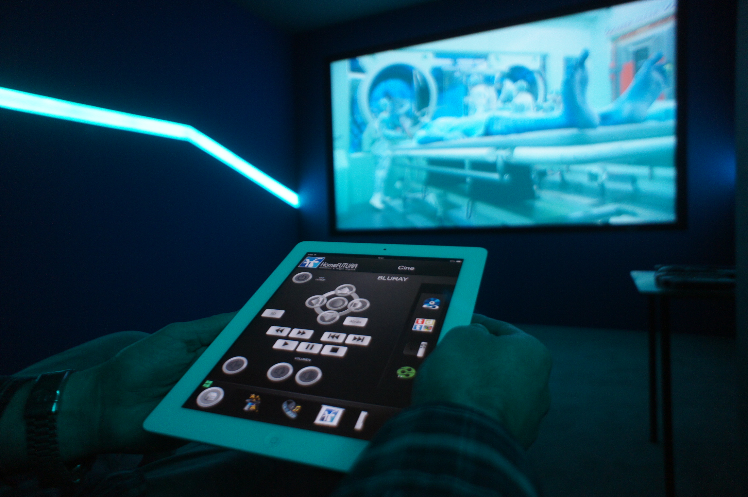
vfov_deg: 53.0
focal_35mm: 24
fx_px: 498
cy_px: 248
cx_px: 374
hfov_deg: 73.8
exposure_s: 1/30
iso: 800
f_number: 2.8
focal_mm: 16
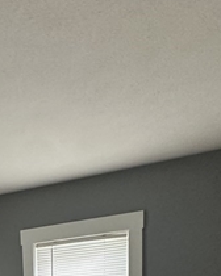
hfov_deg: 27.0
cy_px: 385
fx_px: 409
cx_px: -39
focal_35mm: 50
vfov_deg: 28.4
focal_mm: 2.22
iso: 320
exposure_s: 1/78
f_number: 2.2
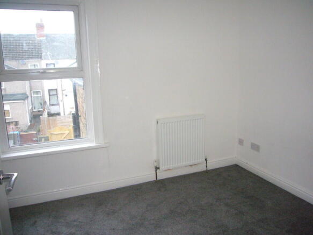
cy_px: 118
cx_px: 156
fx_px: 253
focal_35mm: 28
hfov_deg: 63.5
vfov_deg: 49.7
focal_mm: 4.6
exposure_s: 1/30
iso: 320
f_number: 2.8
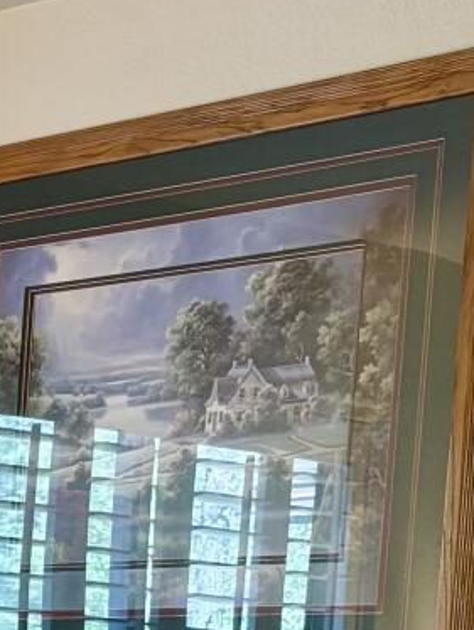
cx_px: -366
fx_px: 2535
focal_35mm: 139
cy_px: 1043
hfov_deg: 10.1
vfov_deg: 13.1
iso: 200
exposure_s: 1/60
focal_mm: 5.96
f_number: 1.6
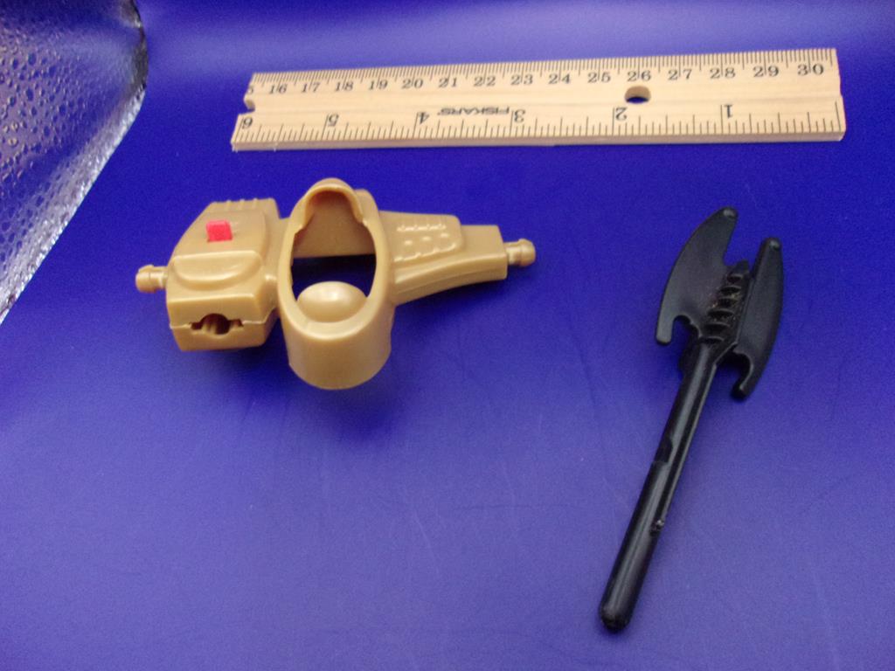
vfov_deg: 51.4
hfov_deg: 65.3
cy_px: 336
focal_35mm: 27
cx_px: 448
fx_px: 698
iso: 512
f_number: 3
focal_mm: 4.9
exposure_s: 1/17
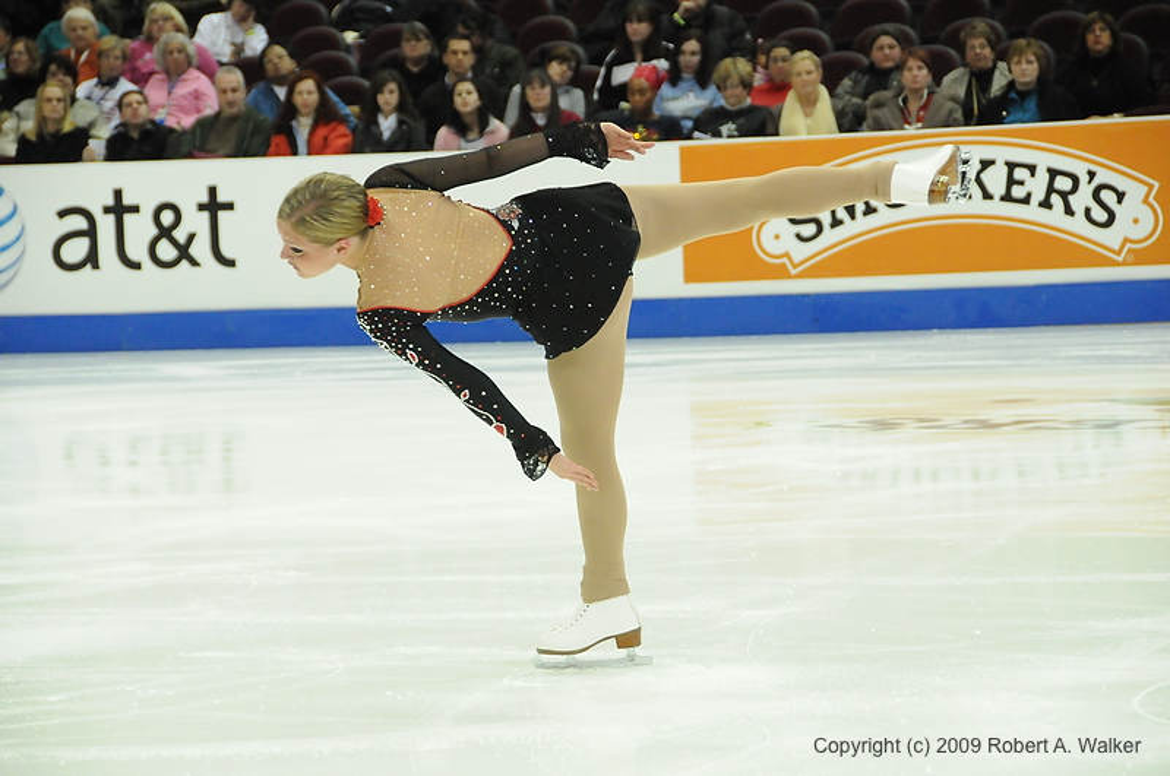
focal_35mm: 158
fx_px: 5111
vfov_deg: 8.7
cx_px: 585
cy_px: 388
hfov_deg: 13.1
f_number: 5.6
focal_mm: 105
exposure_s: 1/640
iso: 3200
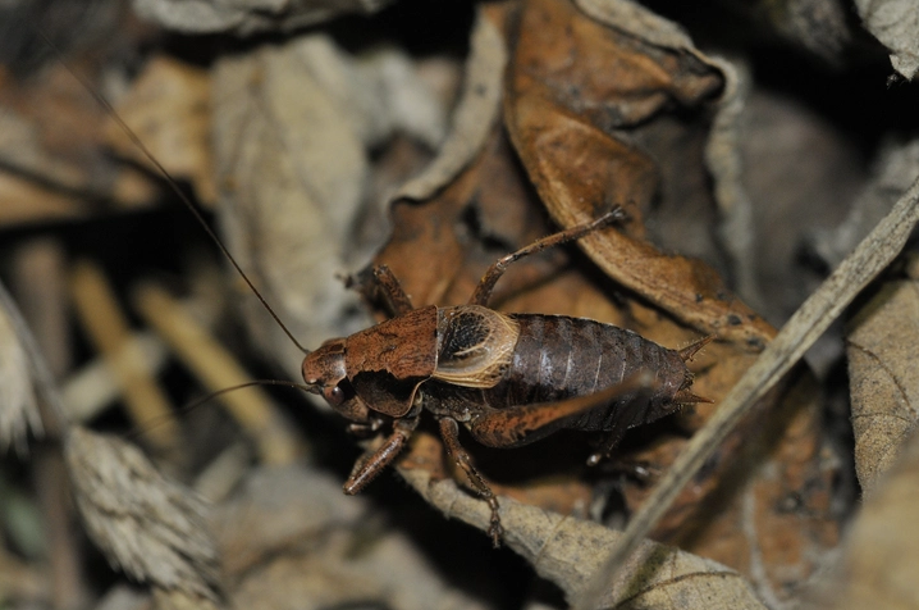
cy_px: 297
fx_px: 4474
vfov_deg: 7.8
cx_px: 445
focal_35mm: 176
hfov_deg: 11.7
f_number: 9
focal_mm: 105
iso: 640
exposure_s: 1/60
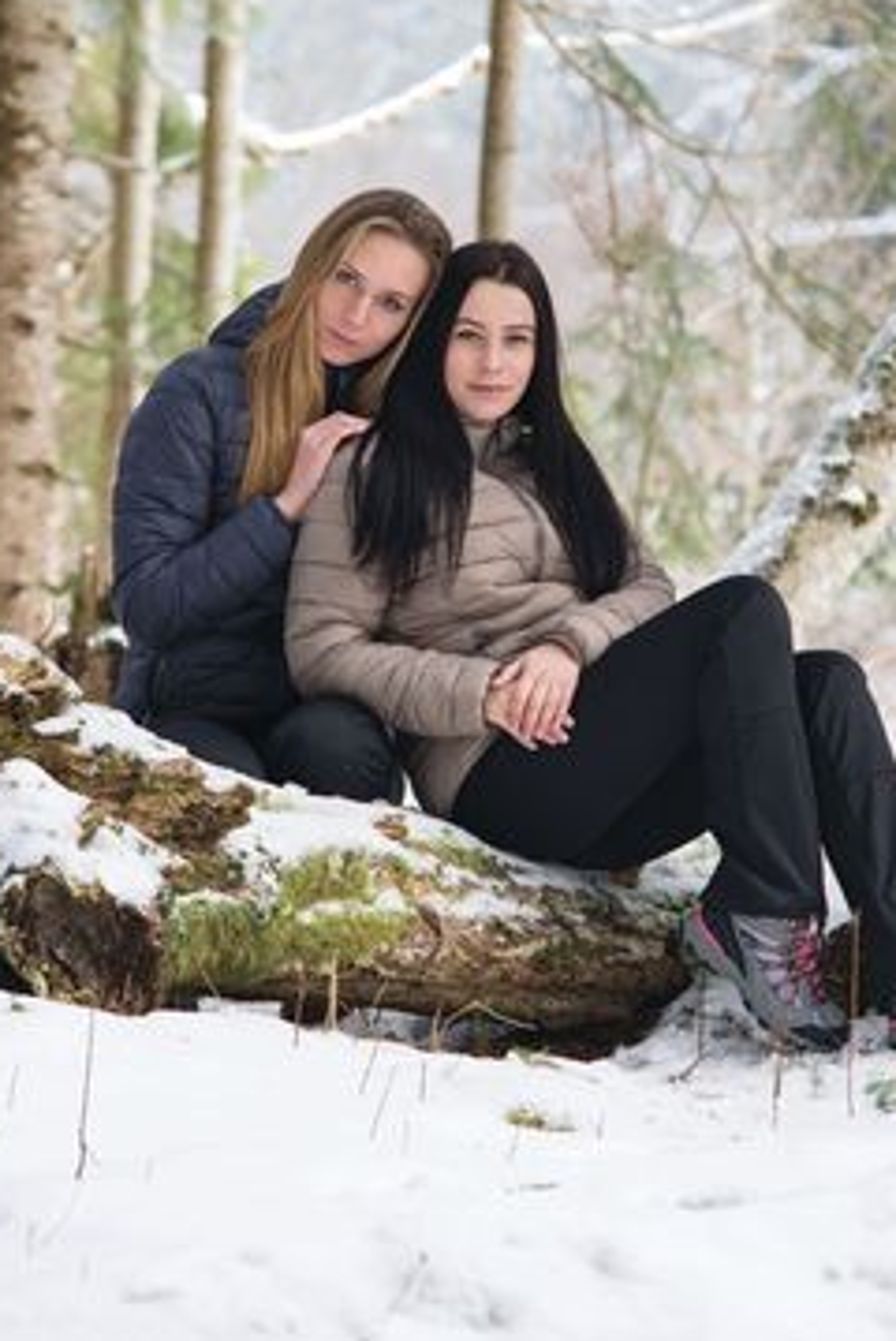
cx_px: 515
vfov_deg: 10.2
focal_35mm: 202
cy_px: 504
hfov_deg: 6.8
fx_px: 7526
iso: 800
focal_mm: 145
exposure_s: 1/320
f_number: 6.3
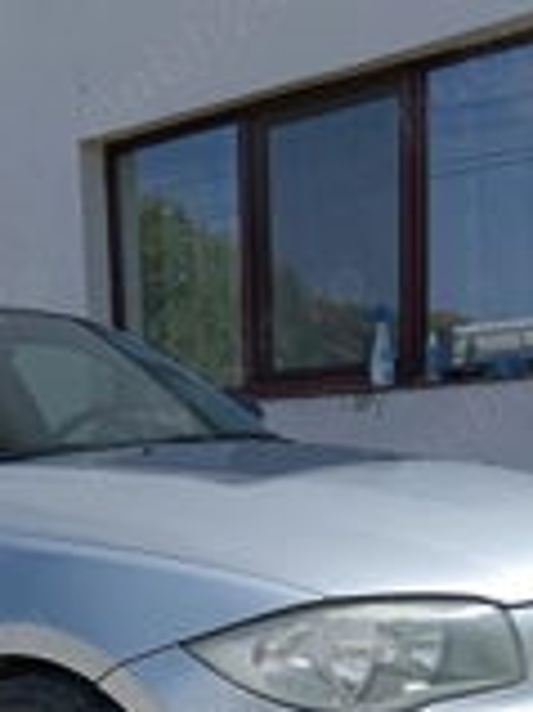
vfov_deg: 26.3
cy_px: 788
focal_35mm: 68
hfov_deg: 21.2
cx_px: 63
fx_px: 1398
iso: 100
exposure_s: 1/1103
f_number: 1.9
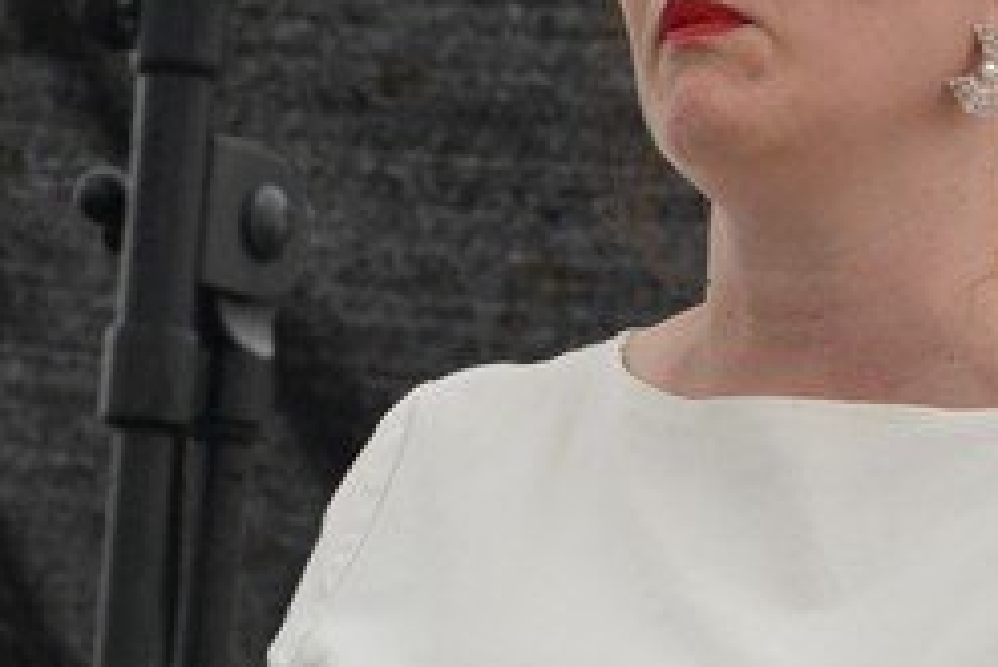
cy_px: 372
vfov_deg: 2.4
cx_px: 194
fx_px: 16032
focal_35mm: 578
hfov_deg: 3.6
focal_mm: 170
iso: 4000
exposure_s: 1/640
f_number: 13
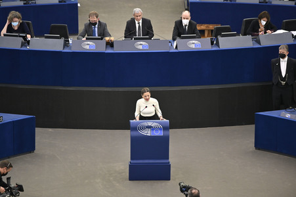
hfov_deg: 10.3
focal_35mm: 200
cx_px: 148
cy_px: 98
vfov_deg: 6.9
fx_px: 1643
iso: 1000
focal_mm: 200
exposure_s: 1/320
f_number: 2.8
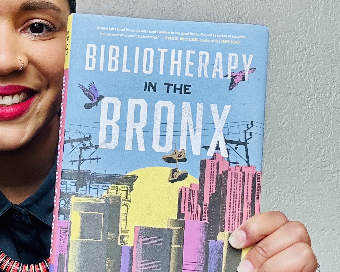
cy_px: 180
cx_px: 84
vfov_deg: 25.7
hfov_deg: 31.4
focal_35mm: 59
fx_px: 594
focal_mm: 2.69
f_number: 1.9
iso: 80
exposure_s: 1/76
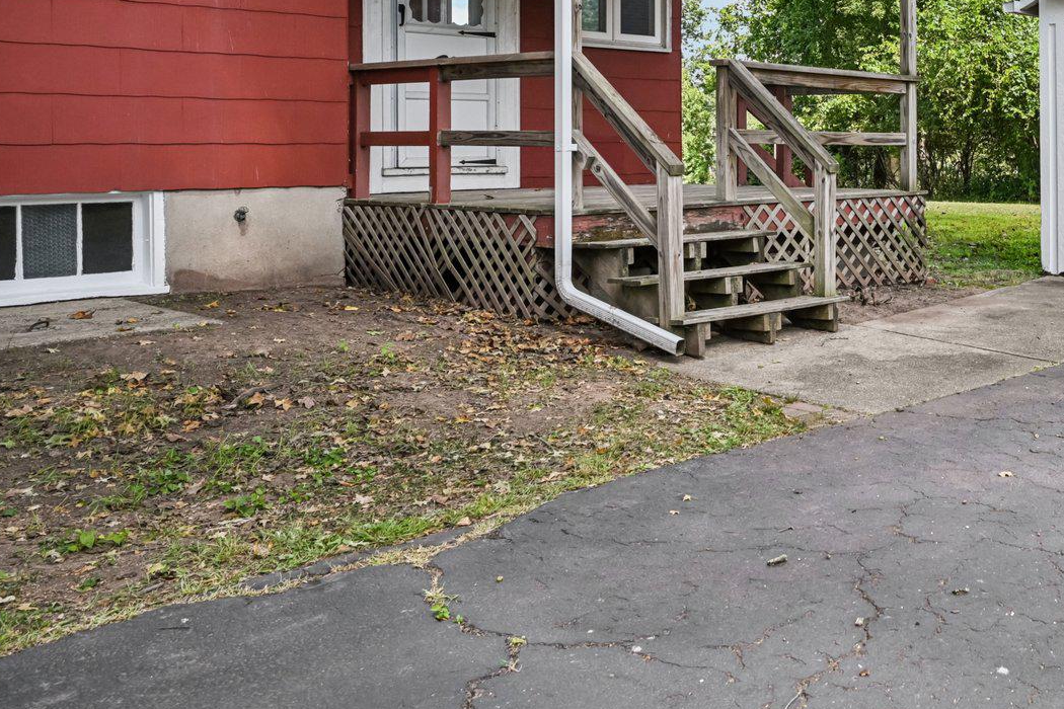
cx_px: 1022
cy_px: 147
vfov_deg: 33.3
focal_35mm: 39
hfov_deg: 43.6
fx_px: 1153
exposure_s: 1/250
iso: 400
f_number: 8
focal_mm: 20
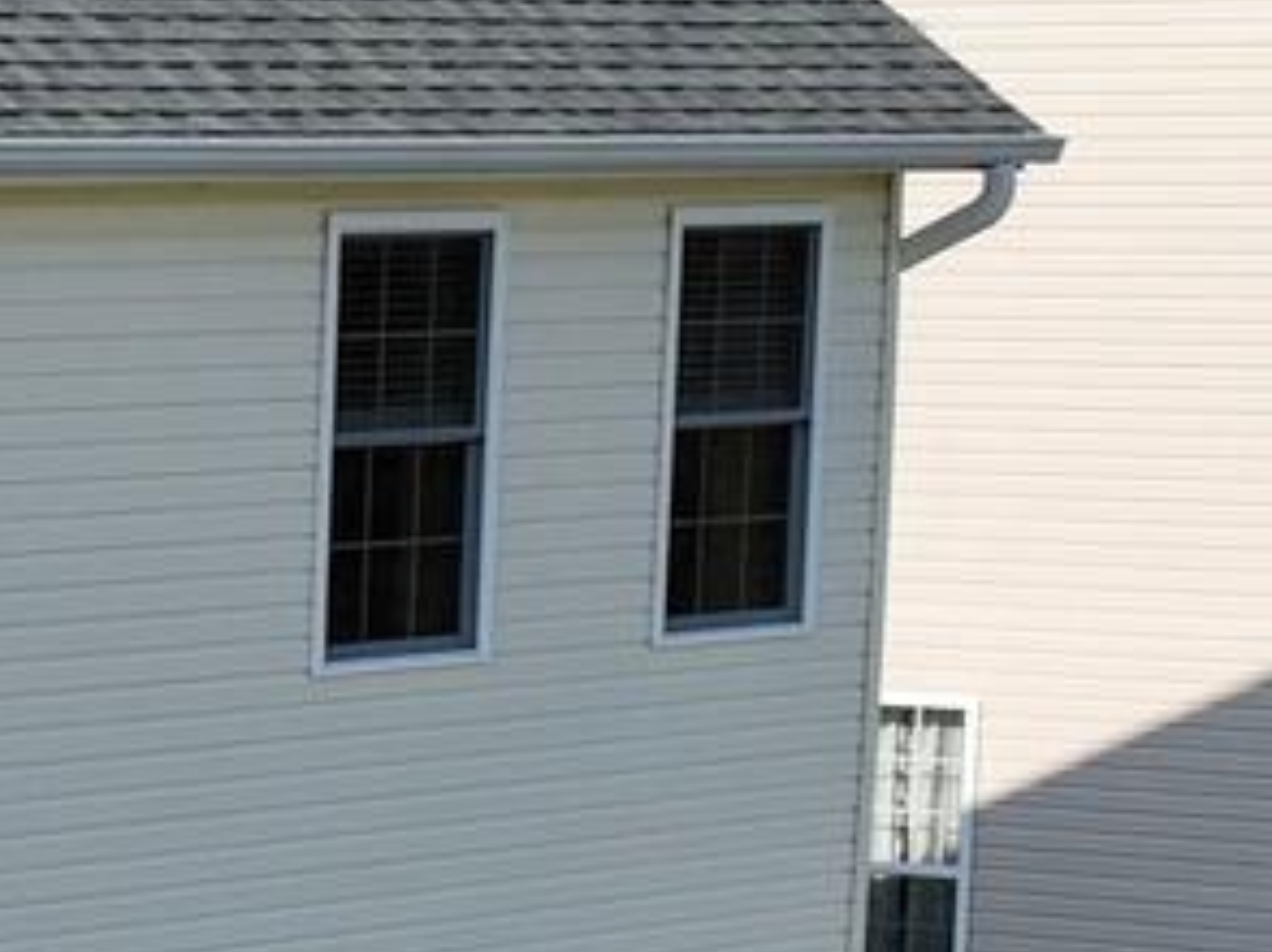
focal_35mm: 167
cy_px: 1320
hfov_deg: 11.1
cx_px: -978
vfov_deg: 8.7
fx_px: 6132
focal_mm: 12.29
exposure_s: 1/3200
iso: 150
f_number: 2.8
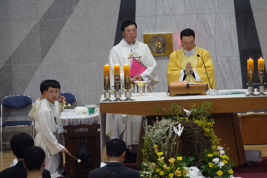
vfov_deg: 5.6
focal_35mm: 247
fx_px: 1832
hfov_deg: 8.3
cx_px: 134
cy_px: 89
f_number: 4
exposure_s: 1/40
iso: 800
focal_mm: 90.45
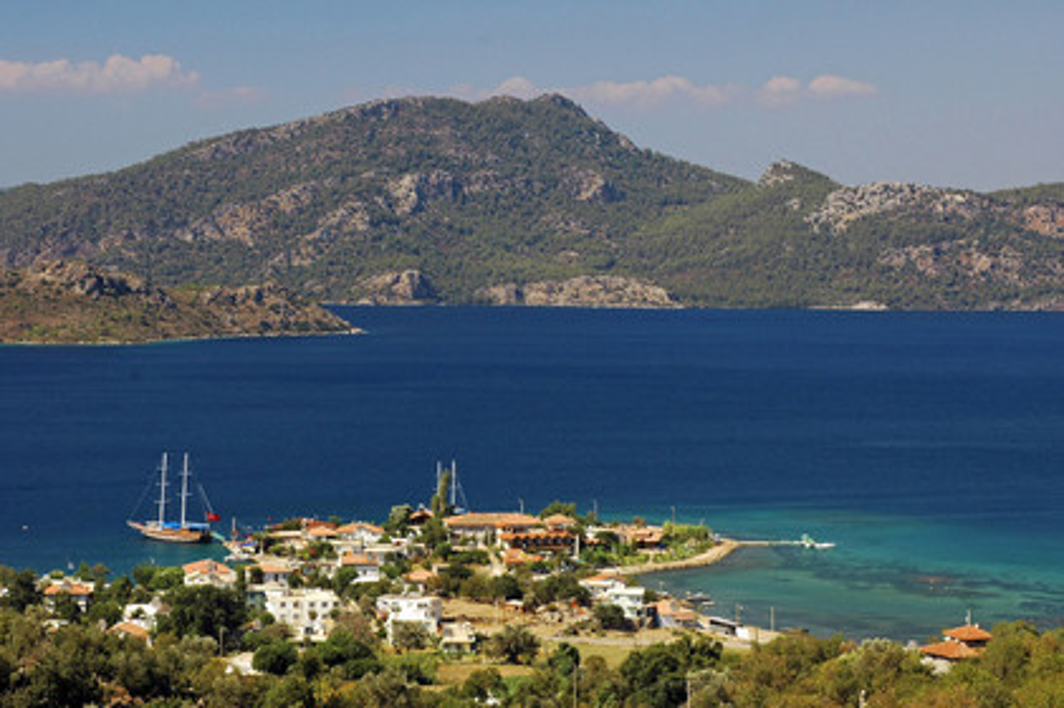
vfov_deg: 16.2
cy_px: 354
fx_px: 2481
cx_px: 532
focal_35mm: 84
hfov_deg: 24.2
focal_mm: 56
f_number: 7.1
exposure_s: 1/200
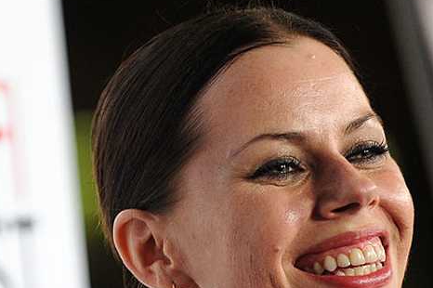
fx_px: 5493
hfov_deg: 4.5
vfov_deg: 3.0
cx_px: 107
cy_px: 273
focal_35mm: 457
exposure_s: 1/320
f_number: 2.8
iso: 1600
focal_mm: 190
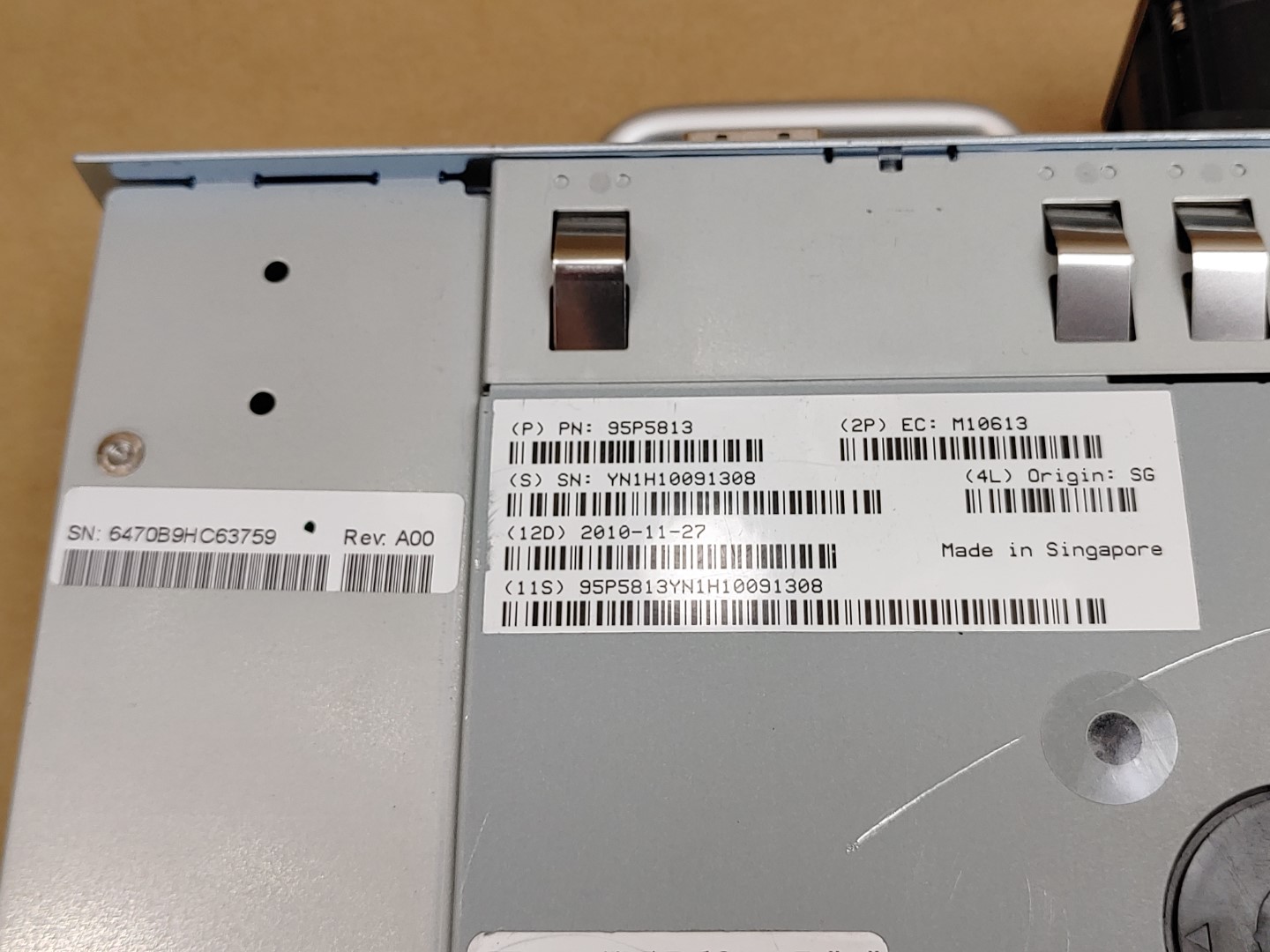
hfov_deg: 42.9
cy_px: 476
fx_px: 1614
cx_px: 635
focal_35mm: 44
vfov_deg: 32.9
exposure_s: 1/284
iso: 50
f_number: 1.8
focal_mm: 4.36
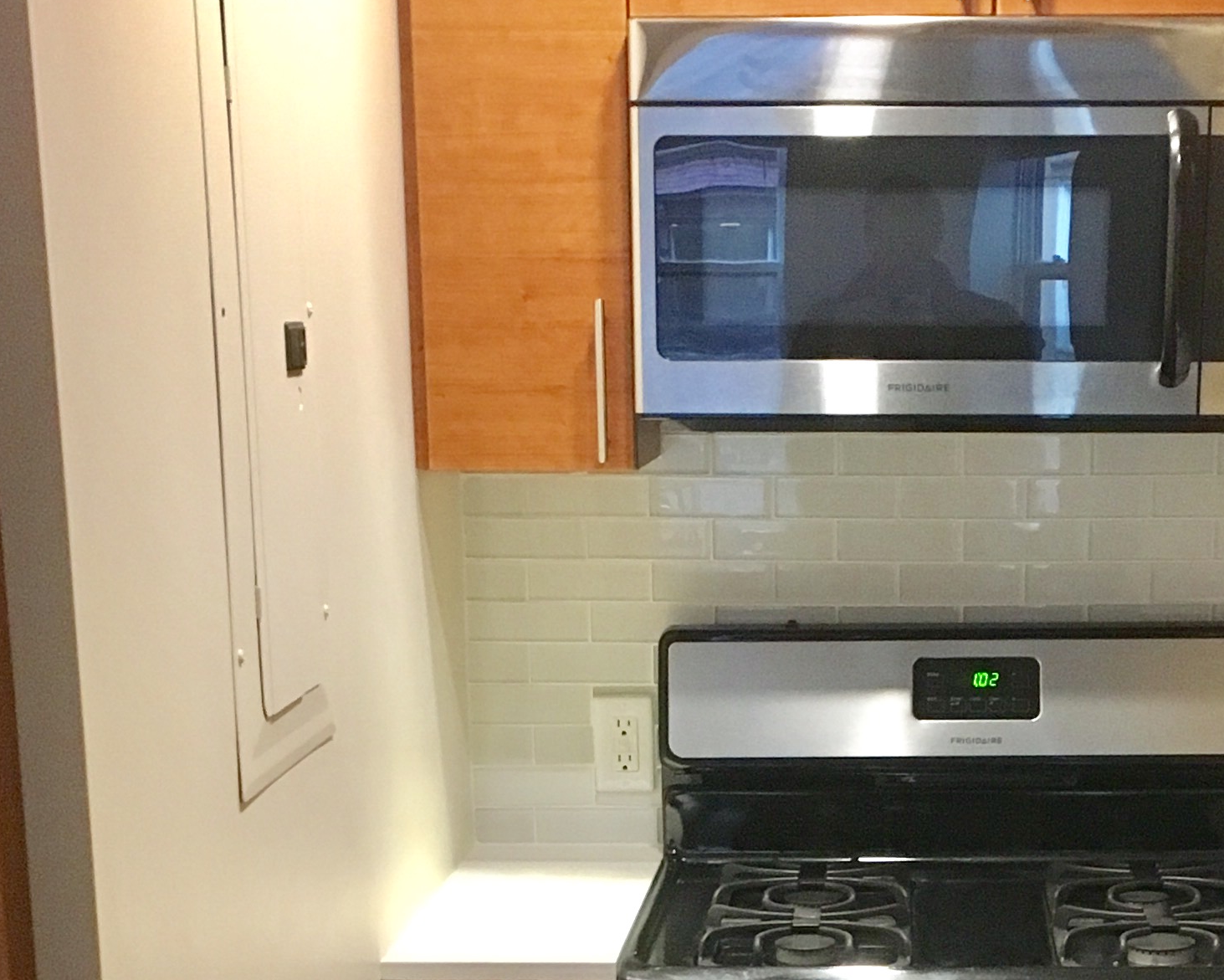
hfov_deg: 24.3
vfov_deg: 18.8
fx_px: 2826
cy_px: 1114
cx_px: 820
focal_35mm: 78
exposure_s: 1/30
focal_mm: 4.15
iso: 160
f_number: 2.2
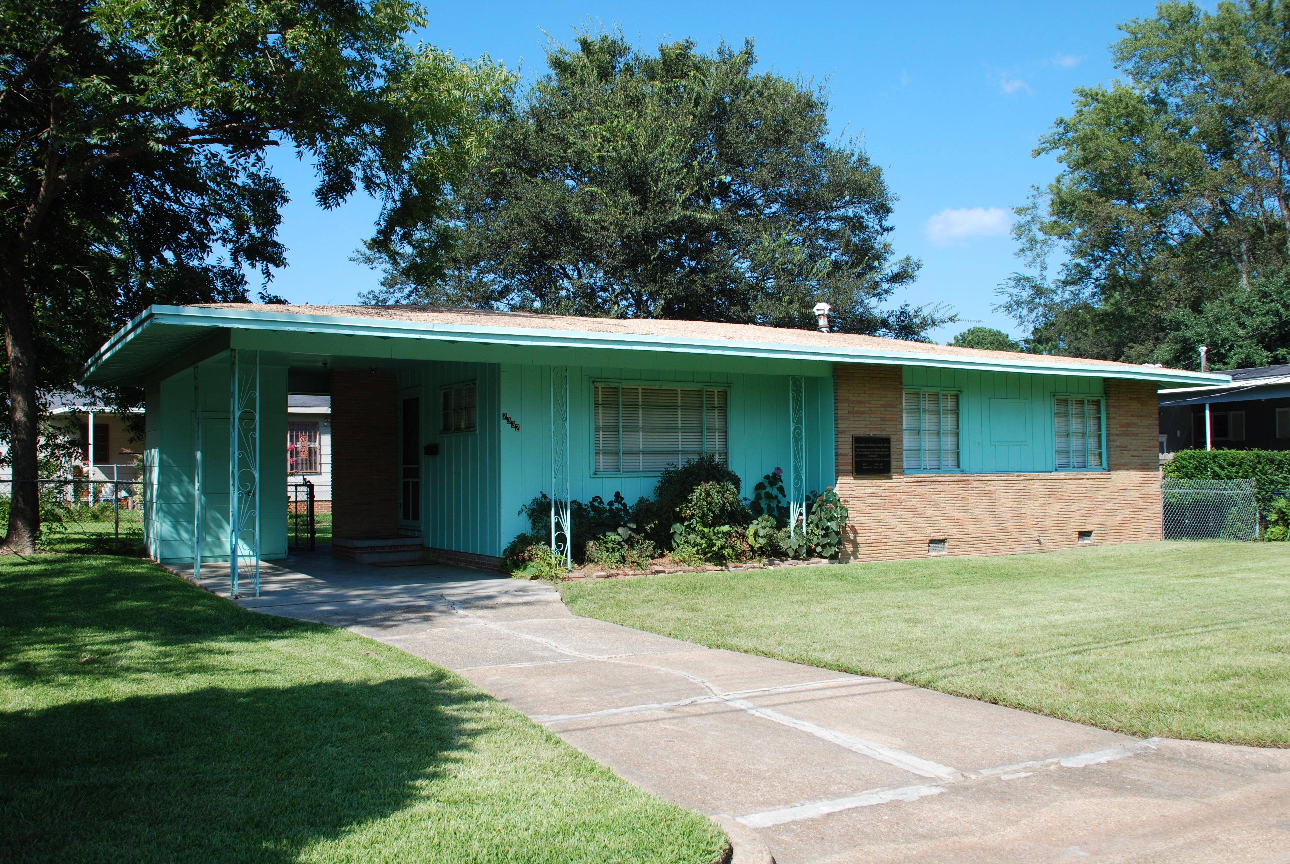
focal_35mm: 30
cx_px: 645
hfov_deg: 61.9
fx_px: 1076
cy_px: 432
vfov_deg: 43.7
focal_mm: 20
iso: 100
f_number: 6.3
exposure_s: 1/160
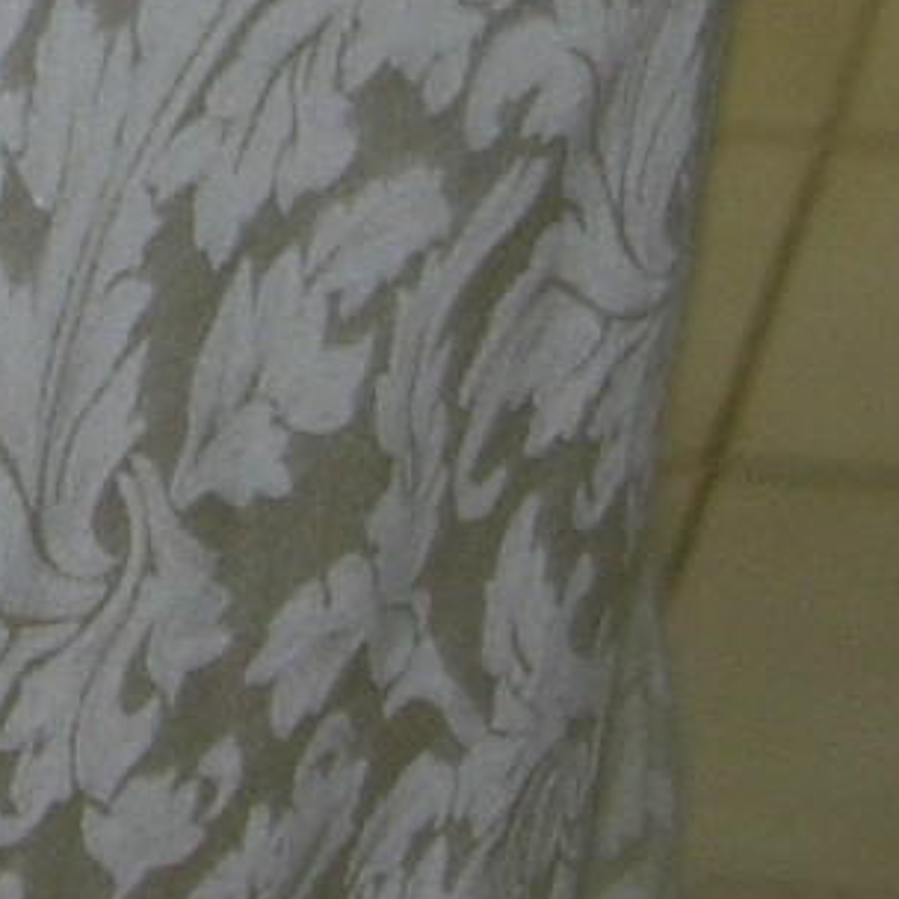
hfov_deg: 6.0
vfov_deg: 6.1
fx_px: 8403
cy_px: -405
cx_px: -559
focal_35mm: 286
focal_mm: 7.8
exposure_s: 1/32
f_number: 2.8
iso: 79
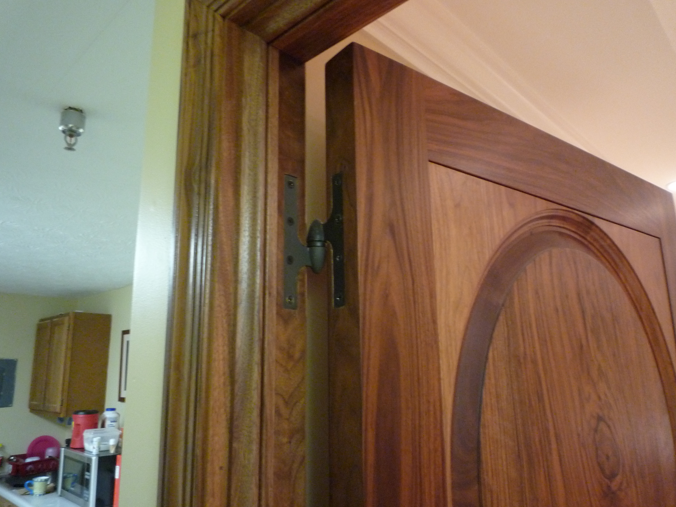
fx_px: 488
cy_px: 254
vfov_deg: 54.9
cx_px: 338
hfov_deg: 69.4
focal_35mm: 25
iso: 400
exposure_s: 1/8
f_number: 2.8
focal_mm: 4.4
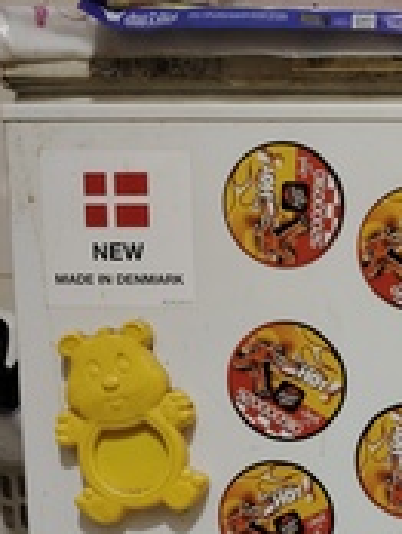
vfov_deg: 28.5
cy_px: 551
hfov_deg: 21.8
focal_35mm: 63
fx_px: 973
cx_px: 465
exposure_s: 1/33.3
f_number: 1.75
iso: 1813
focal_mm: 5.25
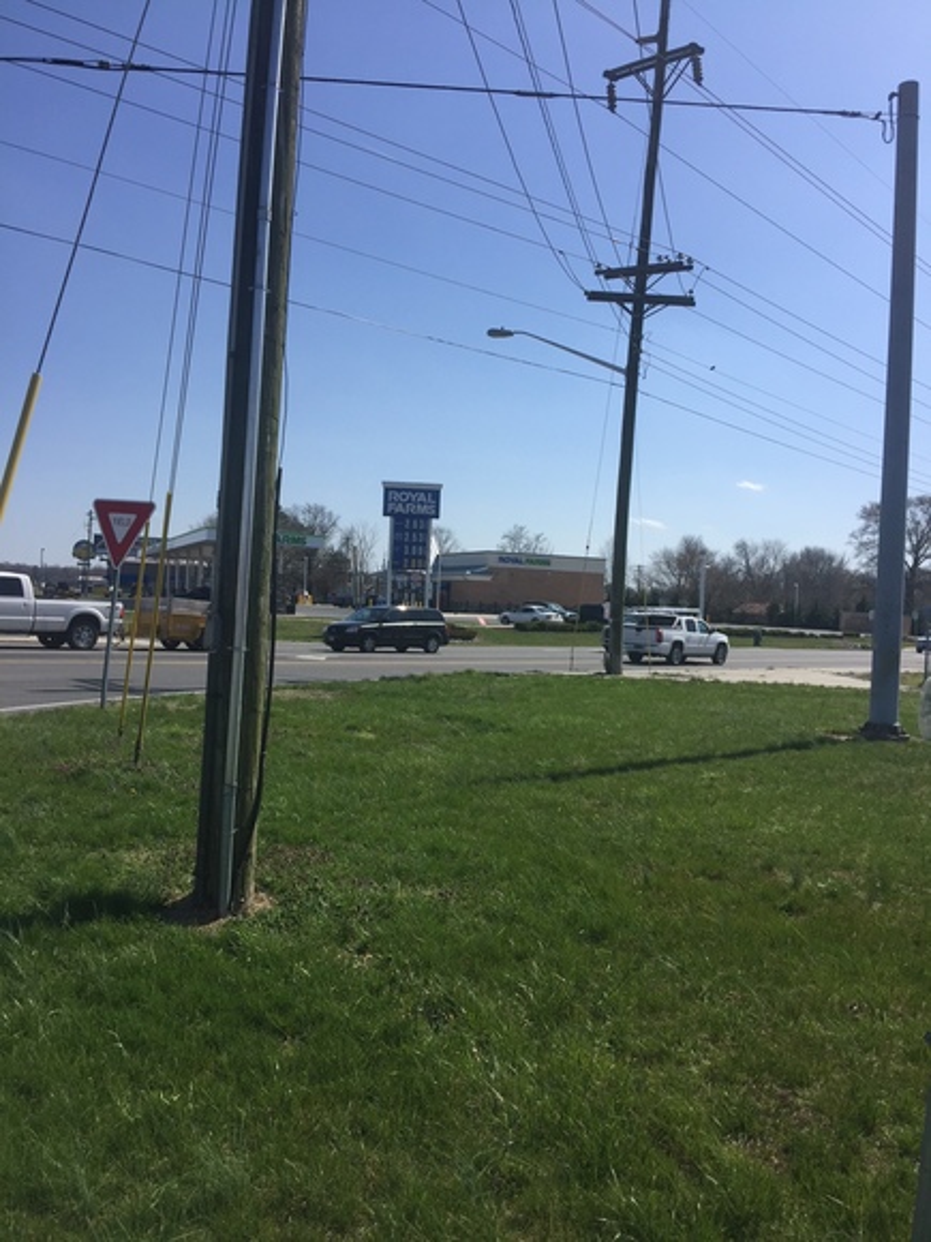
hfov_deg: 48.2
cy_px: 621
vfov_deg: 61.7
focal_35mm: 29
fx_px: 1040
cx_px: 466
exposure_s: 1/2825
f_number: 2.2
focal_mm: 4.15
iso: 32
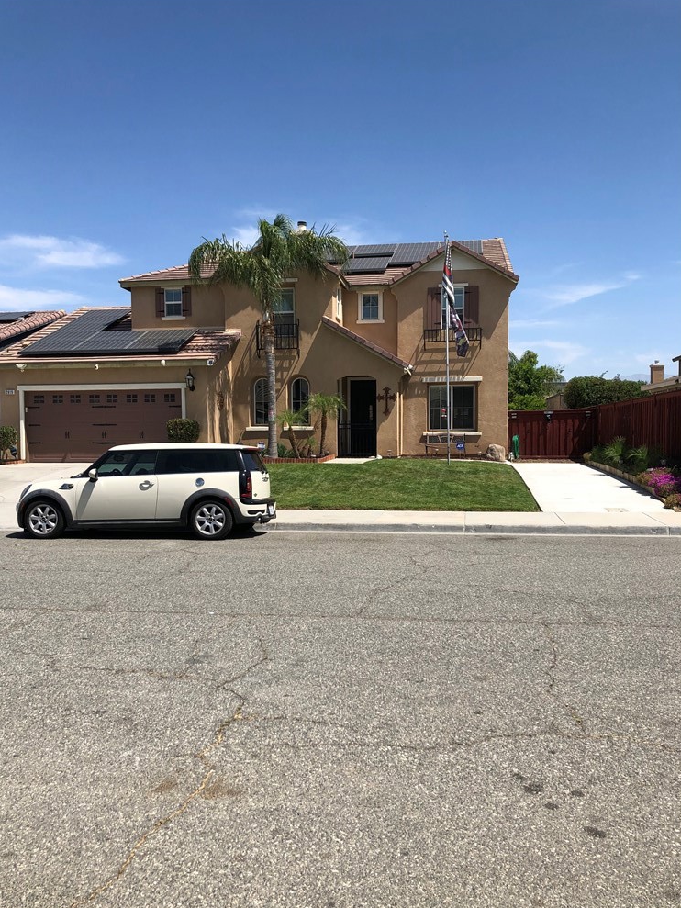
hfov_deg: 48.2
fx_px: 761
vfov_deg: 61.6
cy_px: 464
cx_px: 337
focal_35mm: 29
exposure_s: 1/2088
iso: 20
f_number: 1.8
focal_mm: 3.99
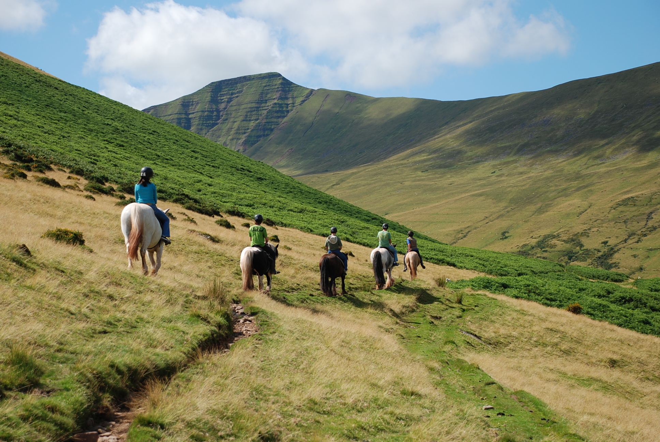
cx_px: 330
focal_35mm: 87
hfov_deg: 23.4
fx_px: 1597
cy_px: 221
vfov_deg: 15.8
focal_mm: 58
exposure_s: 1/500
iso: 100
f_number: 5.3
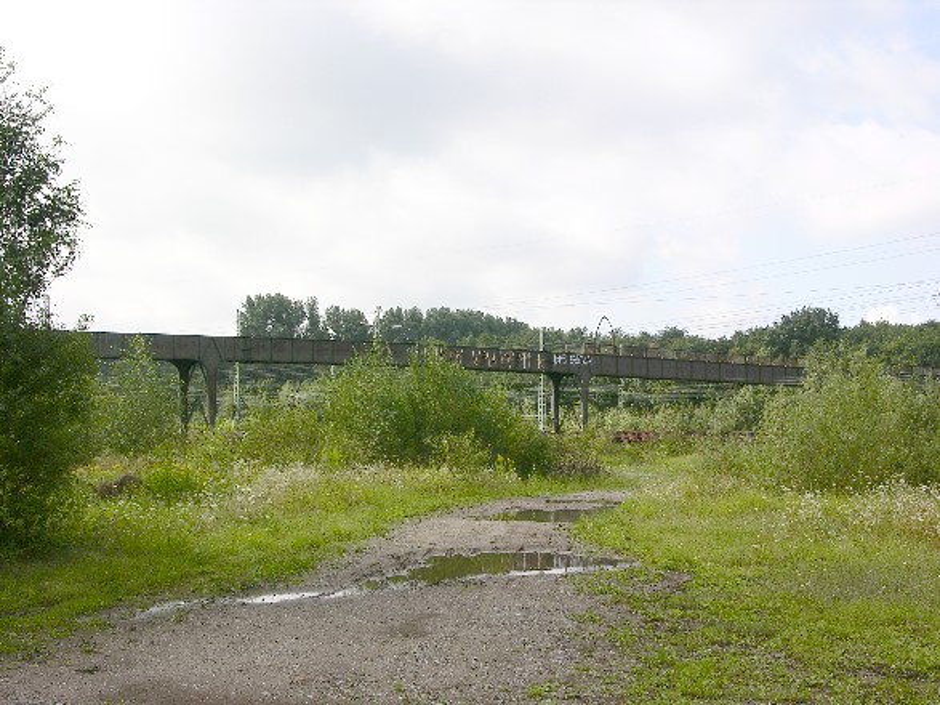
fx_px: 1357
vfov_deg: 29.1
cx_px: 470
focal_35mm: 50
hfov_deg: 38.2
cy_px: 352
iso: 50
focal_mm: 12.7
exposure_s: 1/99.8
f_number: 7.6
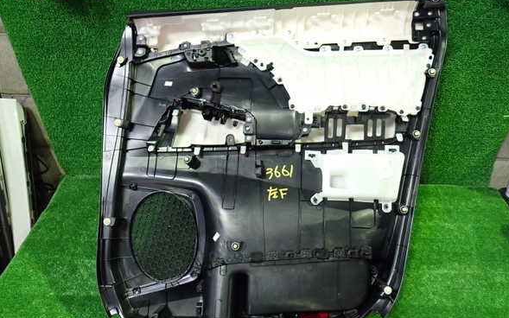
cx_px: 258
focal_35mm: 27
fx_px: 375
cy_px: 169
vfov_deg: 46.0
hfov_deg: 68.4
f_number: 2
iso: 400
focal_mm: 4.5
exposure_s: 1/30
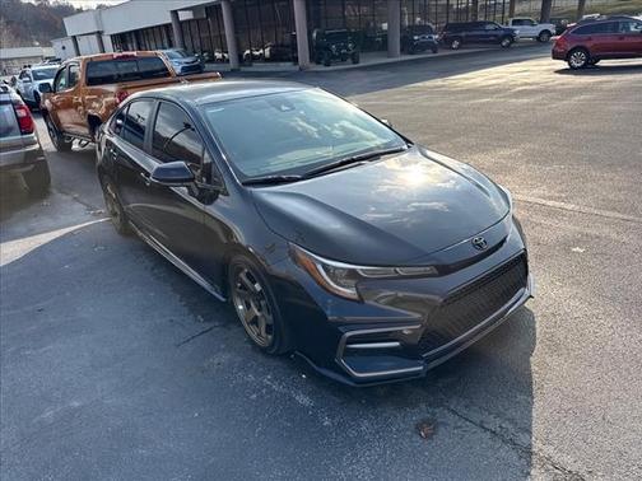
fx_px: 445
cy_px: 240
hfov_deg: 71.6
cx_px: 321
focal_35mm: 24
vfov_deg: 56.8
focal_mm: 6.76
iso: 80
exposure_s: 1/2105
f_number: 1.78
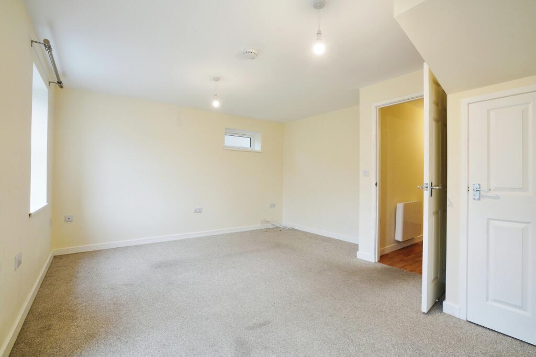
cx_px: 268
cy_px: 178
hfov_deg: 96.7
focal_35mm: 16
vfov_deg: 73.8
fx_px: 238
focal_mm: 16
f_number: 9
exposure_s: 1/25
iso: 1250
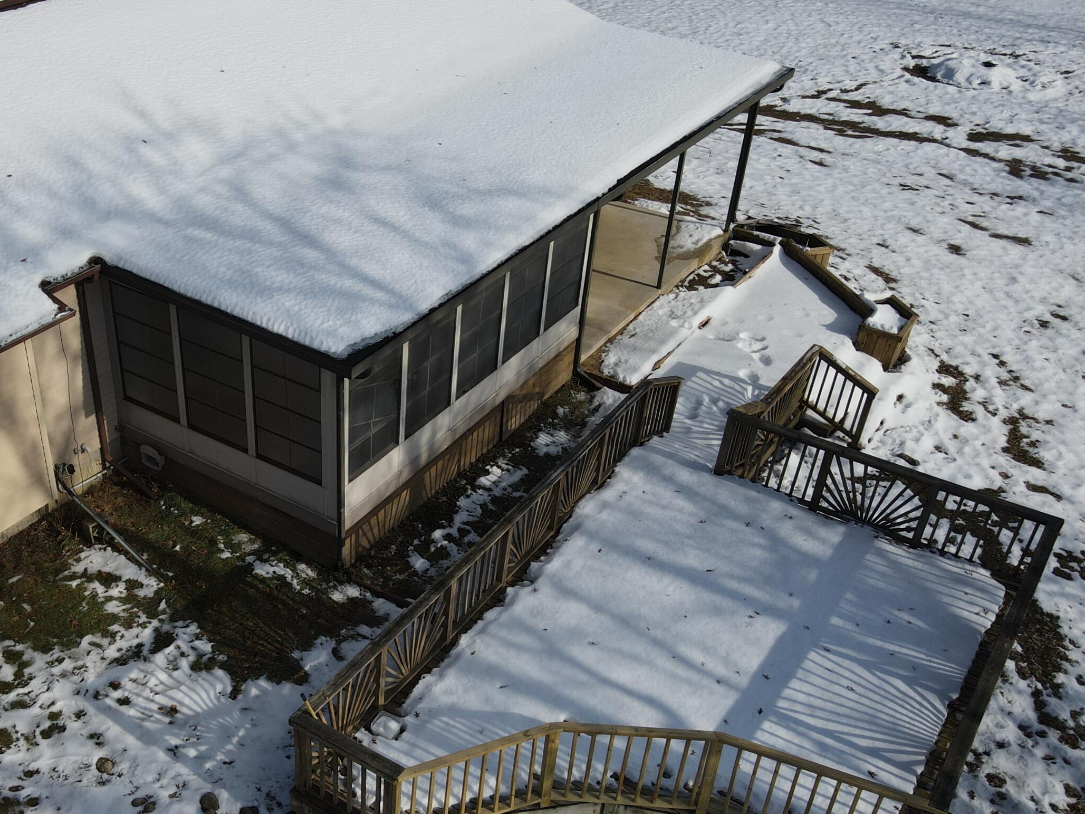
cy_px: 501
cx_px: 324
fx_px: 1097
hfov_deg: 51.2
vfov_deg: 40.5
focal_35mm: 35
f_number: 2.8
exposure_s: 1/2000
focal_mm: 4.5
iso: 100
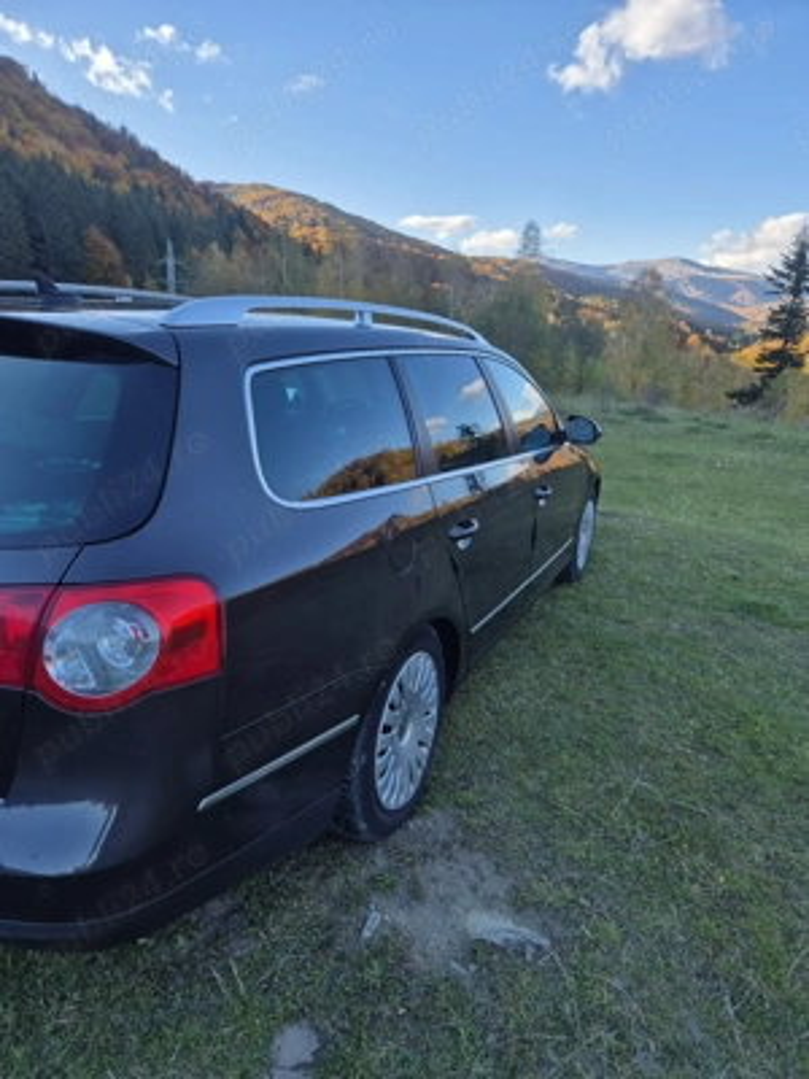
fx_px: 717
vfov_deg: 73.9
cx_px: 404
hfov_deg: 58.9
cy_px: 540
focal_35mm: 23
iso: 25
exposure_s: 1/640
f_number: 1.8
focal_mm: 5.4
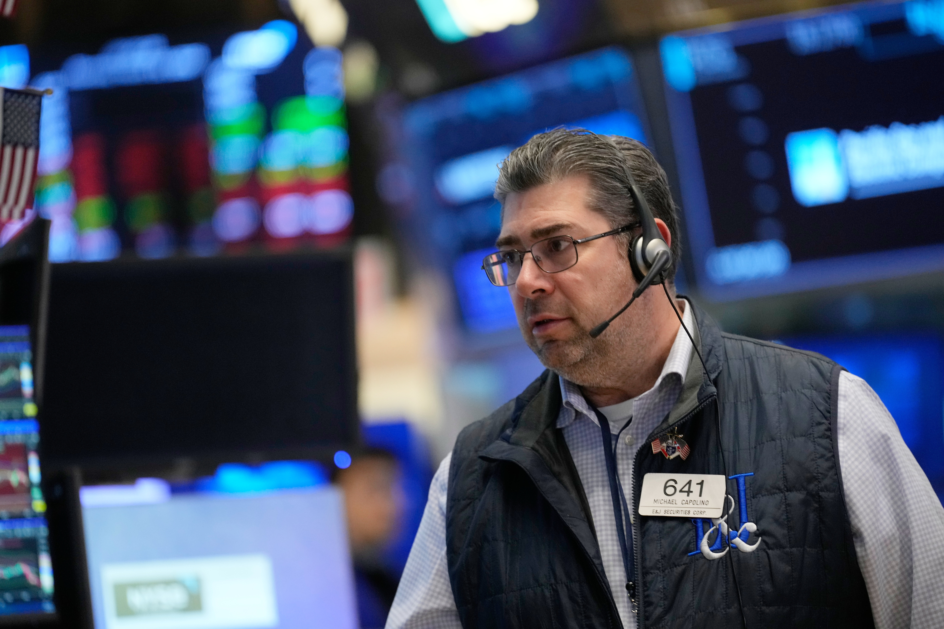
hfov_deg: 10.3
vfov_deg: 6.9
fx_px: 5244
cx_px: 472
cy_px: 314
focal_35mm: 200
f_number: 2.8
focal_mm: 200
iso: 3200
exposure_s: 1/250
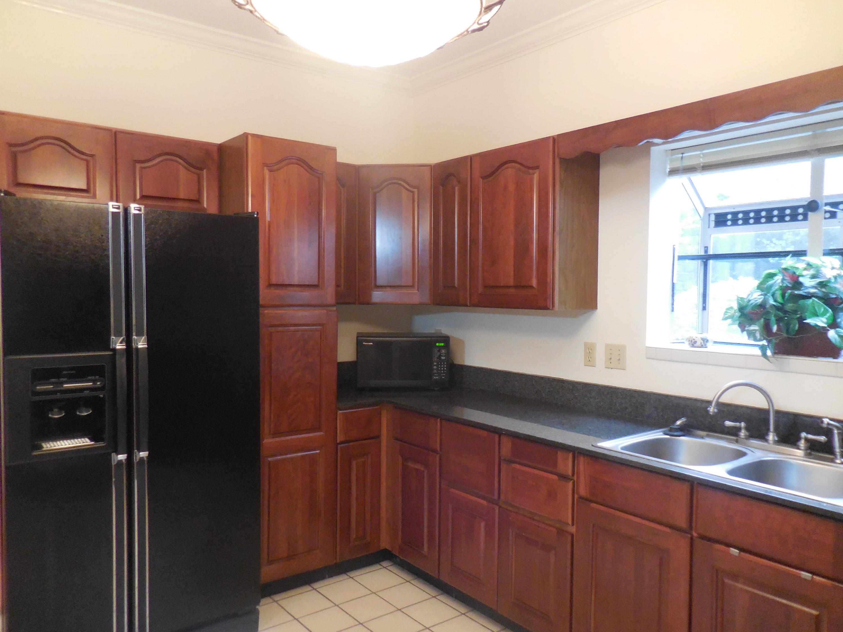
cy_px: 316
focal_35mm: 25
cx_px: 422
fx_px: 609
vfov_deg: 54.9
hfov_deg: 69.4
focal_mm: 4.5
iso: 560
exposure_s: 1/8
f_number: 3.3
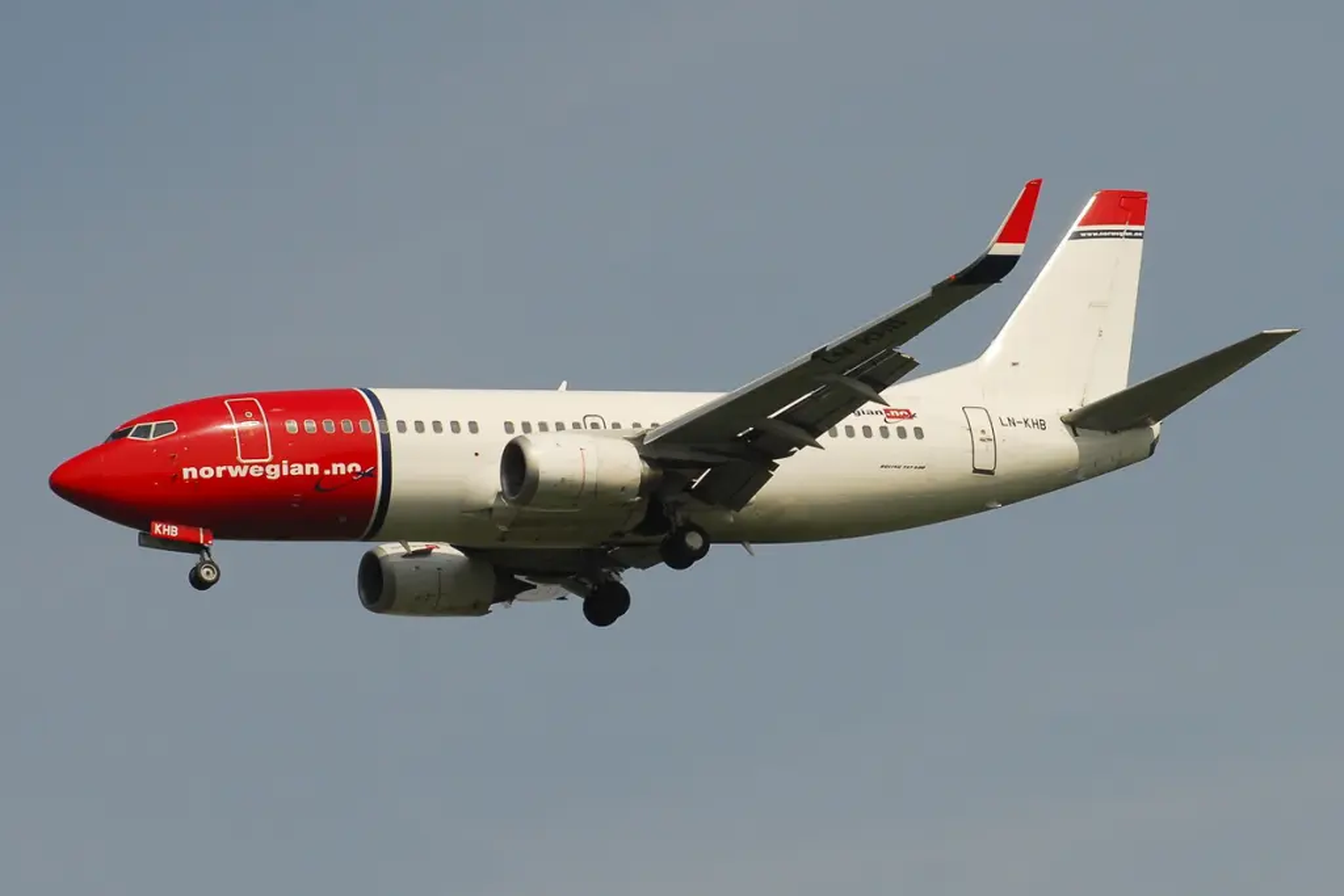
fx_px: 8681
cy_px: 448
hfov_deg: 8.9
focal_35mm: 232
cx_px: 672
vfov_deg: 5.9
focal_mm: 155
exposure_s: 1/750
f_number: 8
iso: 200
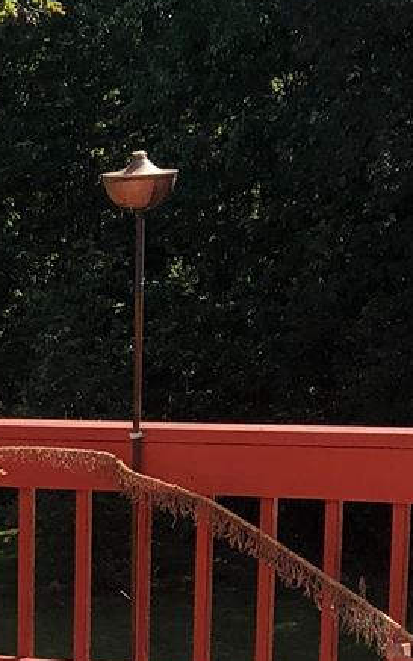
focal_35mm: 139
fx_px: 2504
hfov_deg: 8.7
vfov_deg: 14.7
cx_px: -505
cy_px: 703
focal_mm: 3.99
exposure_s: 1/774
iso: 20
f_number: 1.8
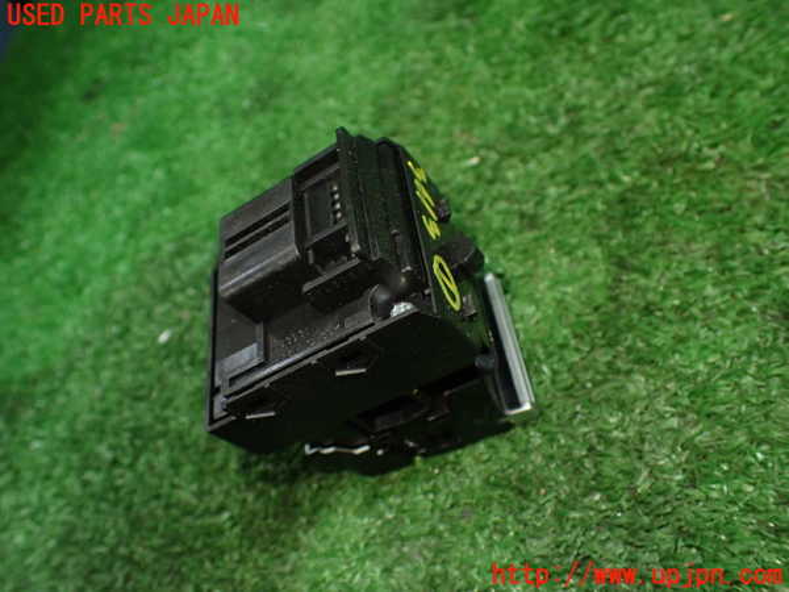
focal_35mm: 30
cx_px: 394
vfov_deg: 46.8
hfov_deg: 60.0
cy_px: 296
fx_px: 684
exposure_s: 1/125
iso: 640
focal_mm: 5.4
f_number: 2.3
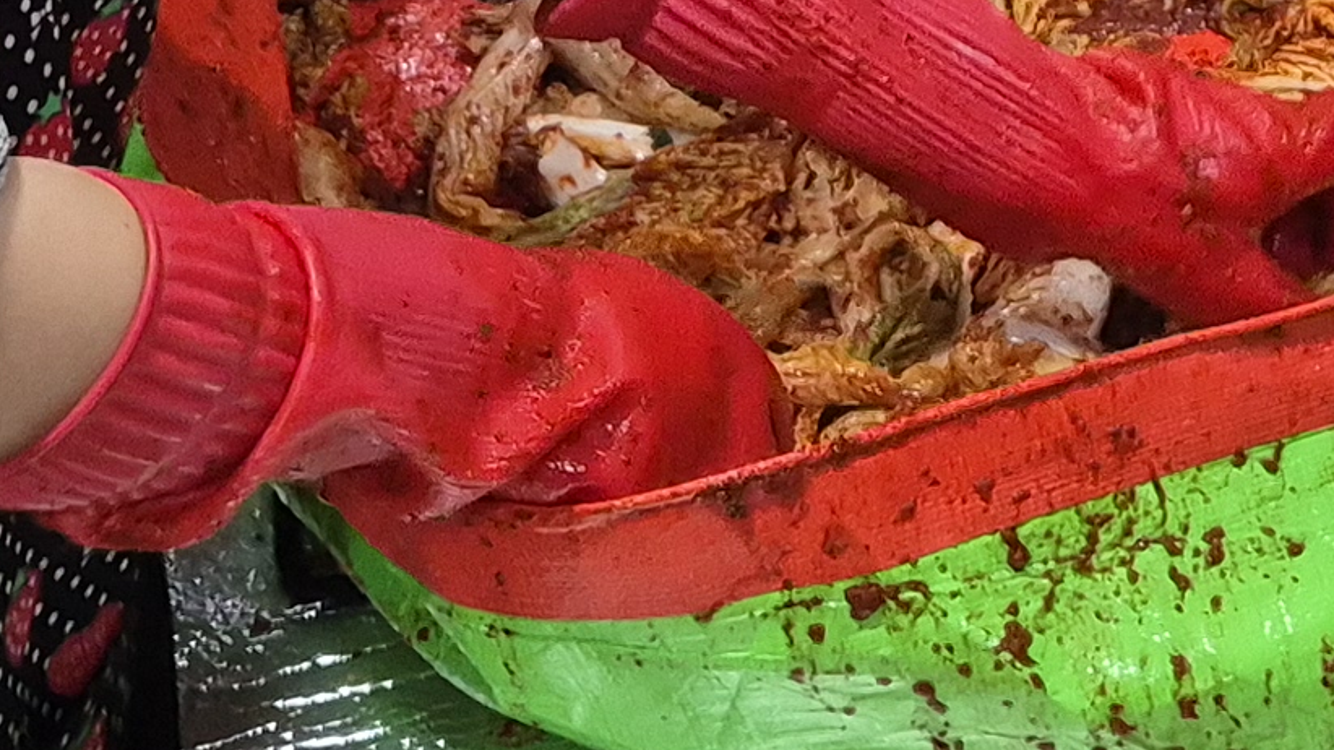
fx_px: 4315
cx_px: 1623
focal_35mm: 122
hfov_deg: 16.8
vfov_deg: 8.8
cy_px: -1156
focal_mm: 5.4
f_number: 1.8
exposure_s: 1/120
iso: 320
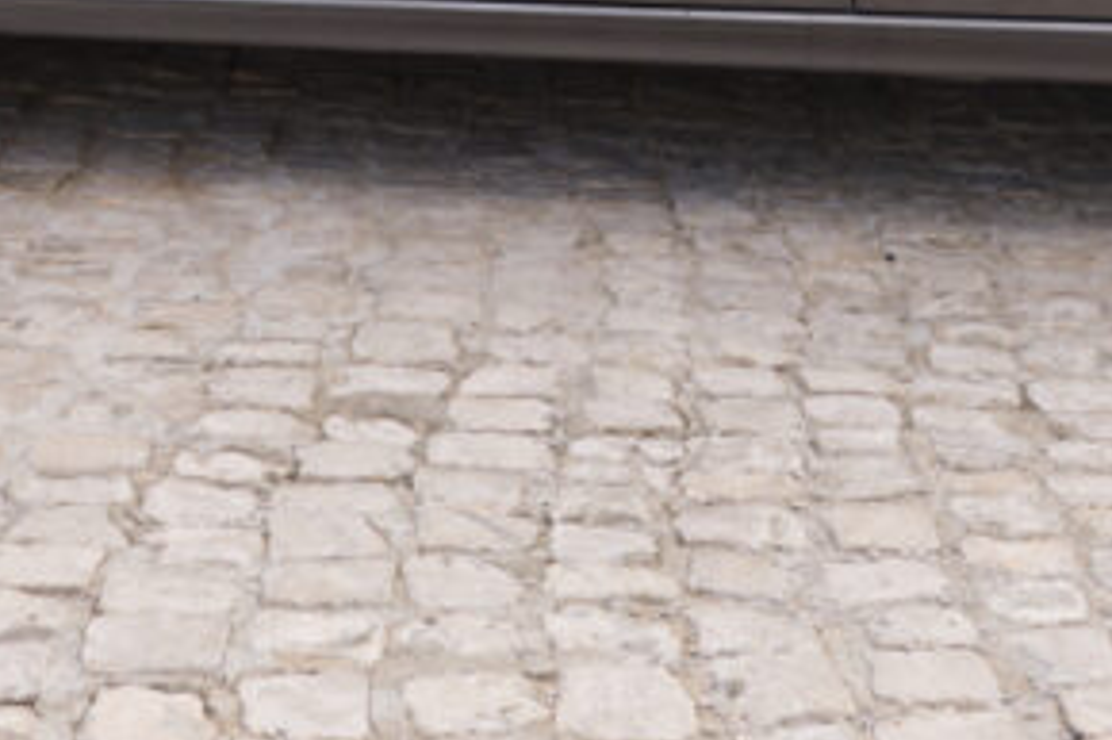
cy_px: -393
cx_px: 660
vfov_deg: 12.3
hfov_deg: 19.3
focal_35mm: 106
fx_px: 3272
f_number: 8
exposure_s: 1/125
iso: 160
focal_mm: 19.7
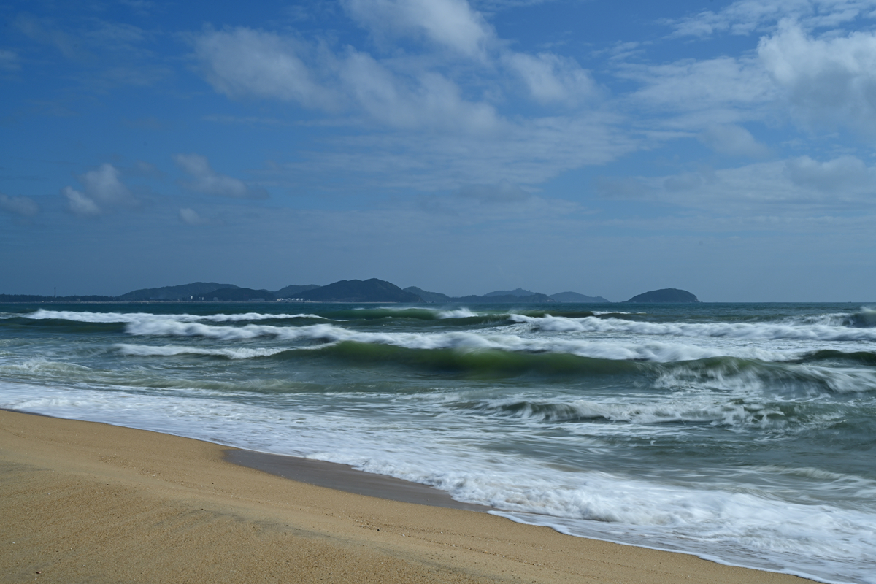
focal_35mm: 44
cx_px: 438
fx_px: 1071
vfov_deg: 30.5
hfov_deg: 44.5
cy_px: 292
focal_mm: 44
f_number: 16
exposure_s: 1/4
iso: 100
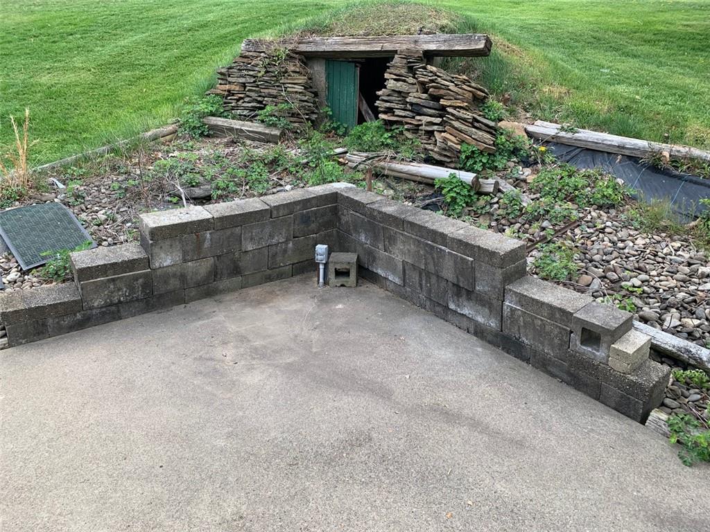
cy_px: 266
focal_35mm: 26
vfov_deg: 53.1
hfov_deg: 67.3
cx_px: 355
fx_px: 533
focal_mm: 4.25
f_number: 1.8
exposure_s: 1/121
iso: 32
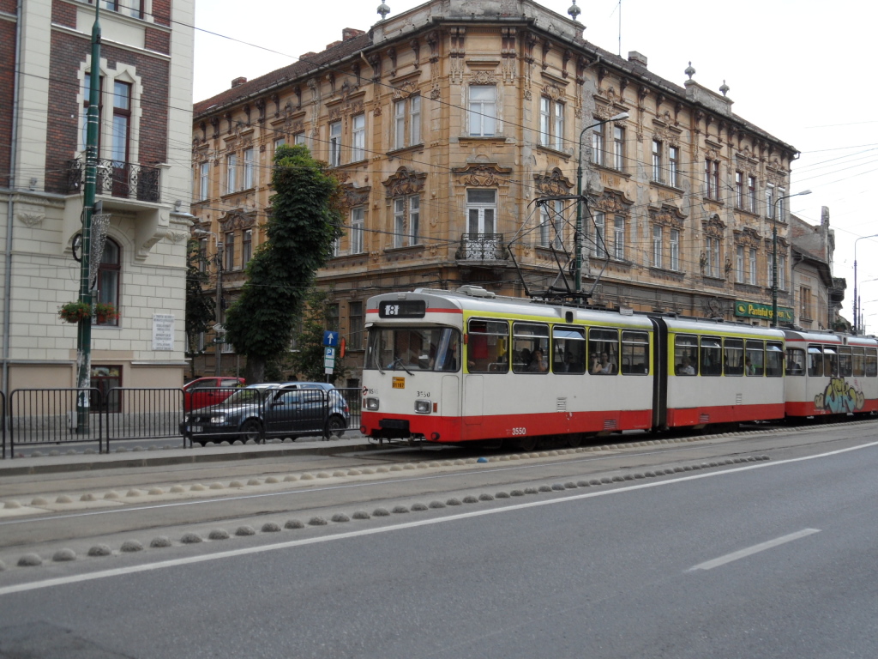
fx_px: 1015
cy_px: 330
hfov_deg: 46.8
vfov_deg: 36.0
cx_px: 439
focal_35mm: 40
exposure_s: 1/350
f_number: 3.6
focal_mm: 6.5
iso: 80
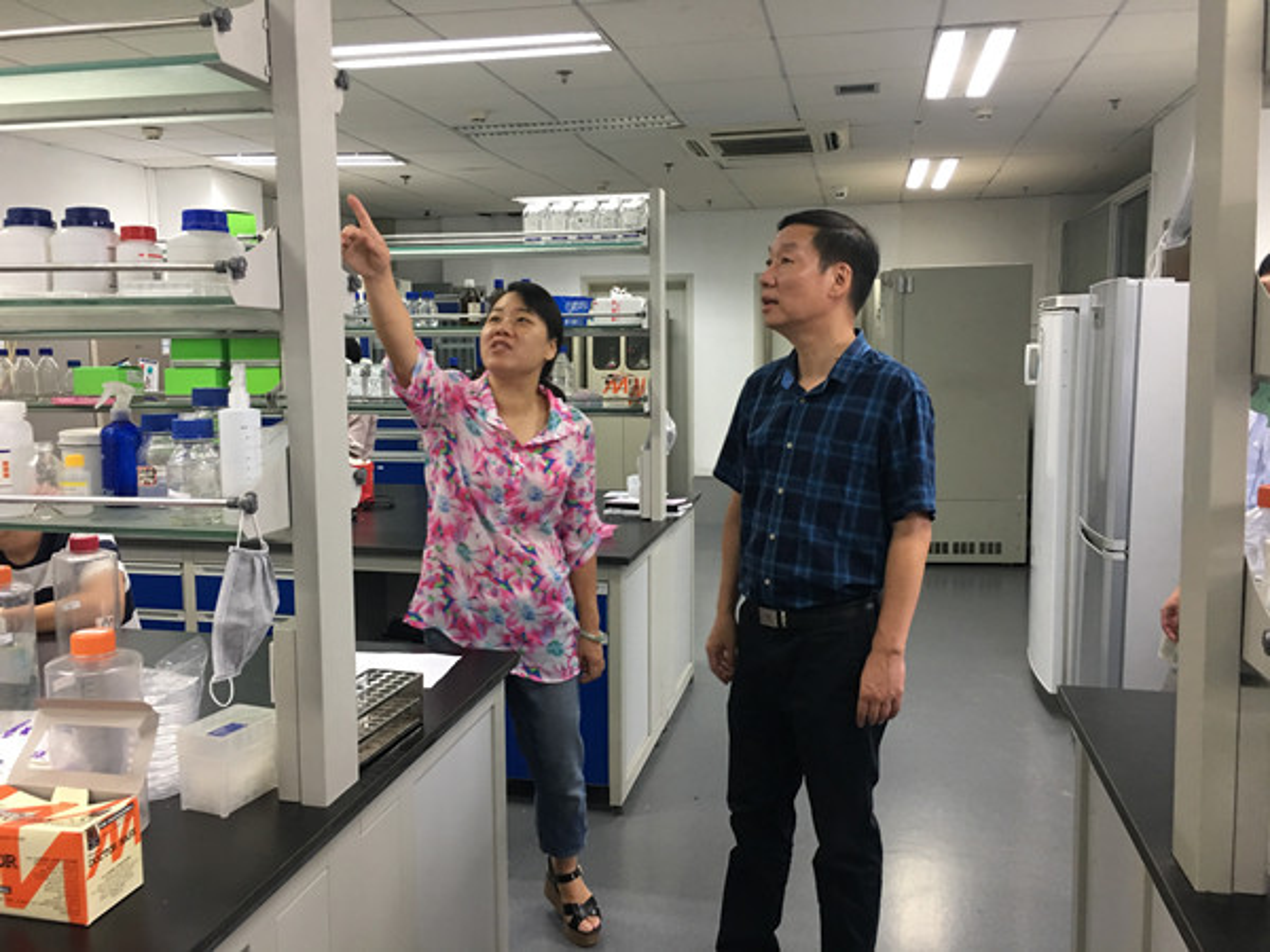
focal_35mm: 29
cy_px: 476
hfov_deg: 61.7
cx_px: 635
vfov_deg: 48.2
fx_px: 1064
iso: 80
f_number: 2.2
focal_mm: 4.15
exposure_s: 1/17
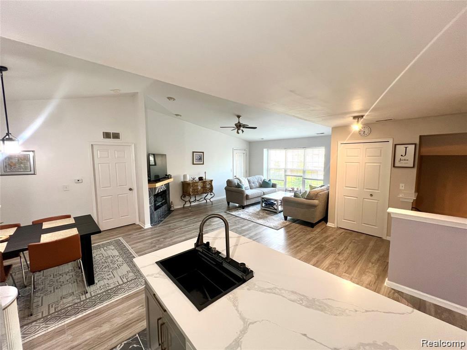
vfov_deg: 89.9
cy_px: 175
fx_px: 175
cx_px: 234
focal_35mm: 13
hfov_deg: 106.2
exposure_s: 1/60
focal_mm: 1.57
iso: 125
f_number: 1.8
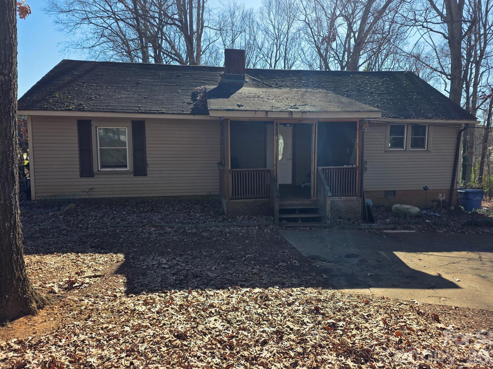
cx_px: 262
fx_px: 356
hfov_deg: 69.3
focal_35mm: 25
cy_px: 178
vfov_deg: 54.9
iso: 80
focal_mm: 6.25
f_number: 1.7
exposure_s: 1/3667
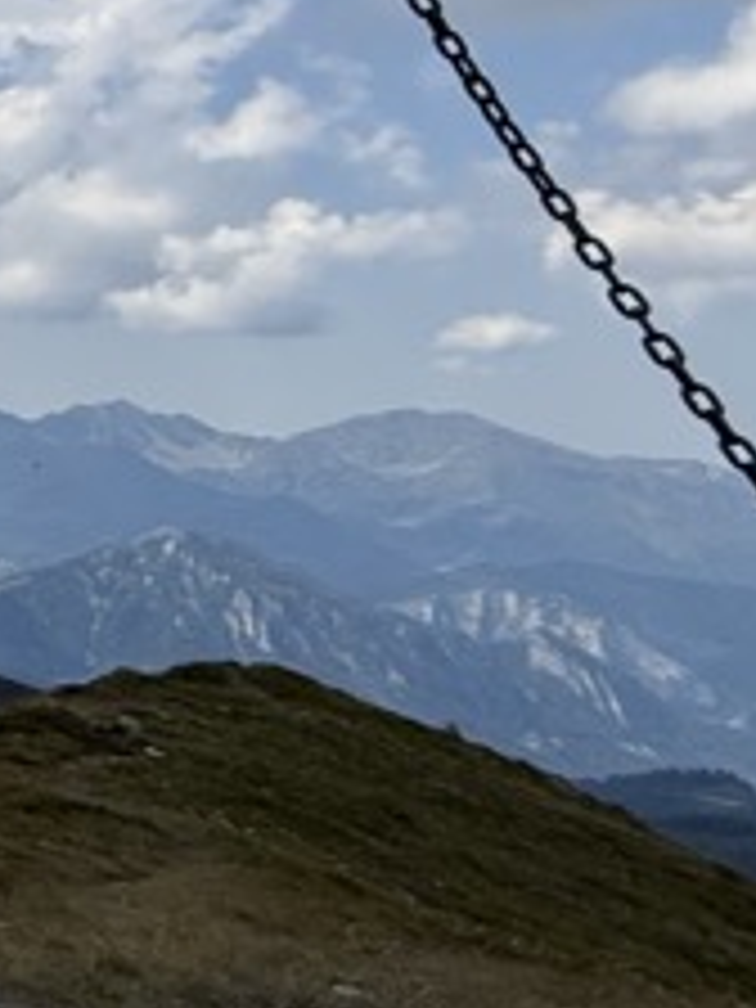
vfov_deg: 29.0
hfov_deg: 11.8
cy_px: 90
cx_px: -1462
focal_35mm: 64
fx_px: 1864
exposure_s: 1/3460
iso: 50
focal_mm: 2.22
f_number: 2.2
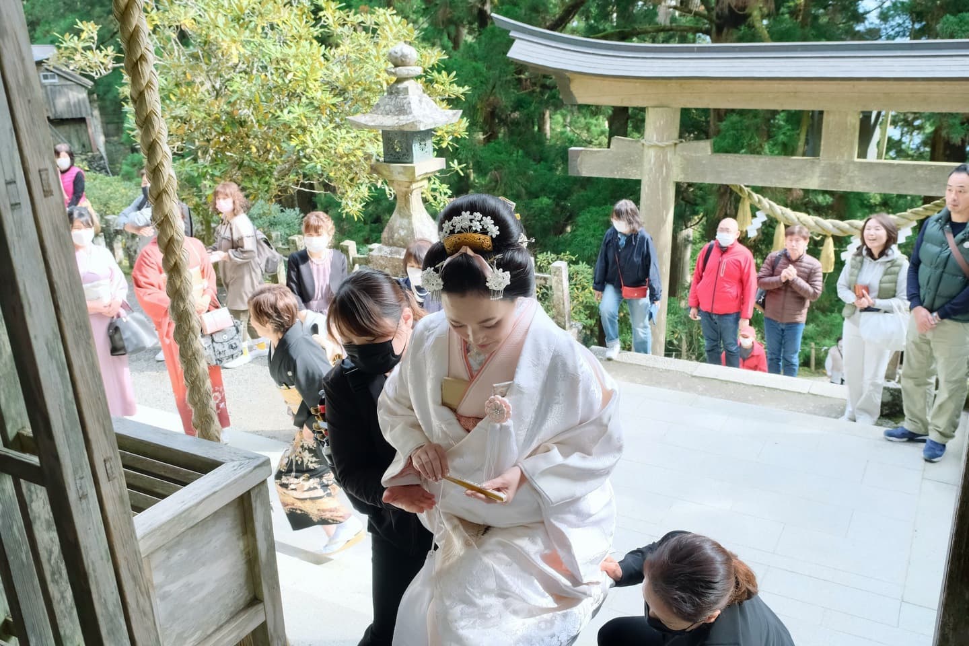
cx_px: 484
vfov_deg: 43.6
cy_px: 323
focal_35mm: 30
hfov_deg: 61.9
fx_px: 807
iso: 1600
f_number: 6.4
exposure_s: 1/200
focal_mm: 20.2
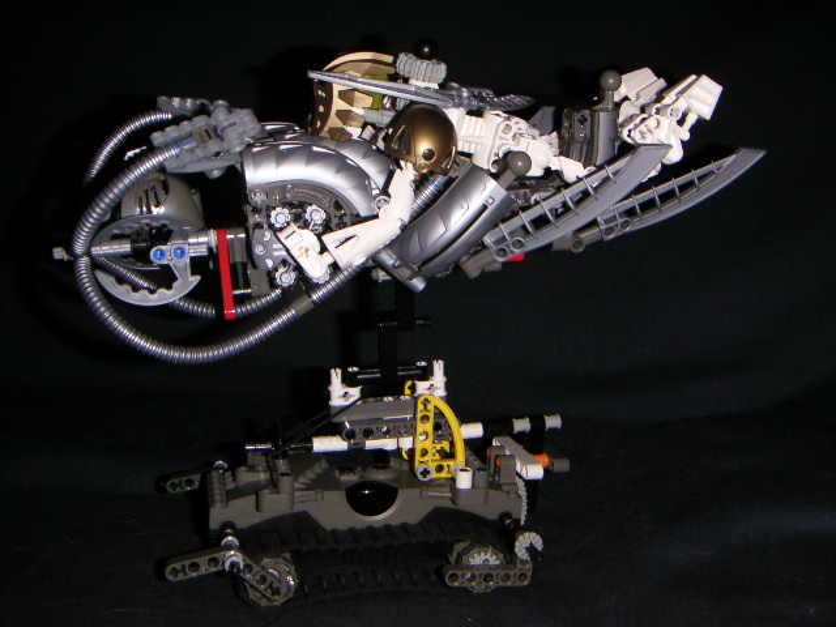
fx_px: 966
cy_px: 314
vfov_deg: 36.0
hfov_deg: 46.8
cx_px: 418
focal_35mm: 40
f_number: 6.7
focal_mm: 5.3
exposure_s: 1/45
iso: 200
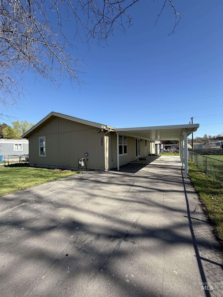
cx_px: 112
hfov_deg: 85.7
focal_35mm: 14
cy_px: 148
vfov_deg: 102.1
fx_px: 120
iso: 32
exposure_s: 1/770
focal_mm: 2.22
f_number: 2.2
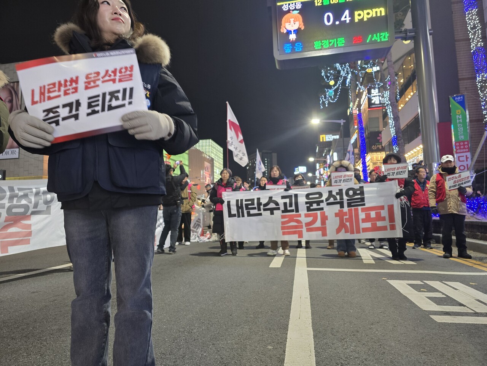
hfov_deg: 73.9
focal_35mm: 23
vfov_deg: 58.9
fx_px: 324
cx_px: 244
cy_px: 183
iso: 320
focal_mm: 6.3
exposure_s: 1/30
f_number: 1.7
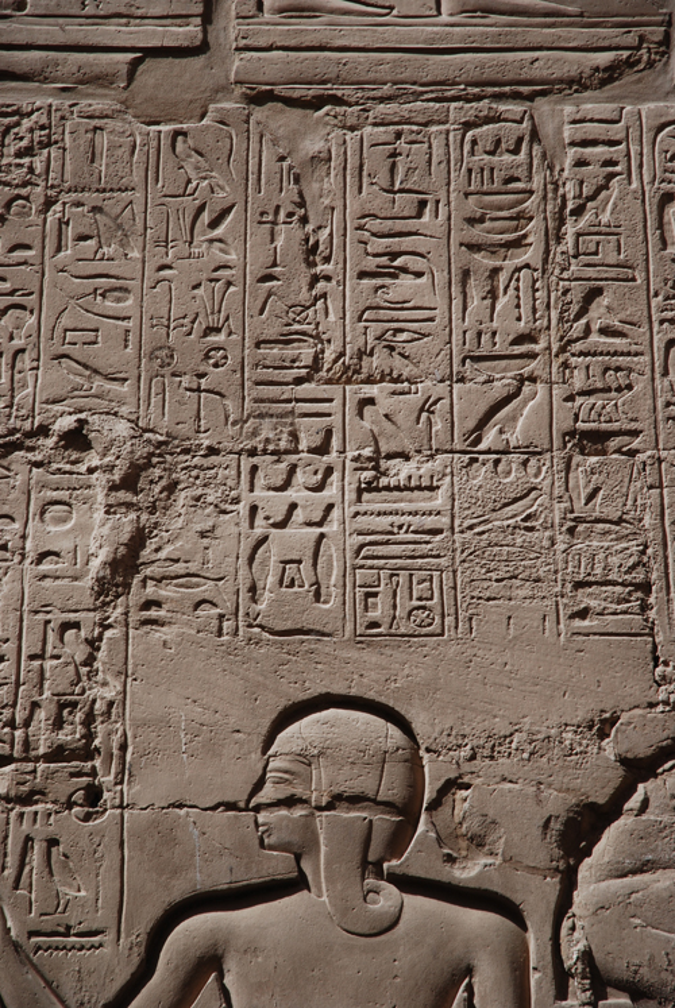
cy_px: 504
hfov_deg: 13.1
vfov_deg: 19.4
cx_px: 338
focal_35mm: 105
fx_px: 2945
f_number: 4.5
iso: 200
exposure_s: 1/320
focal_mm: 70
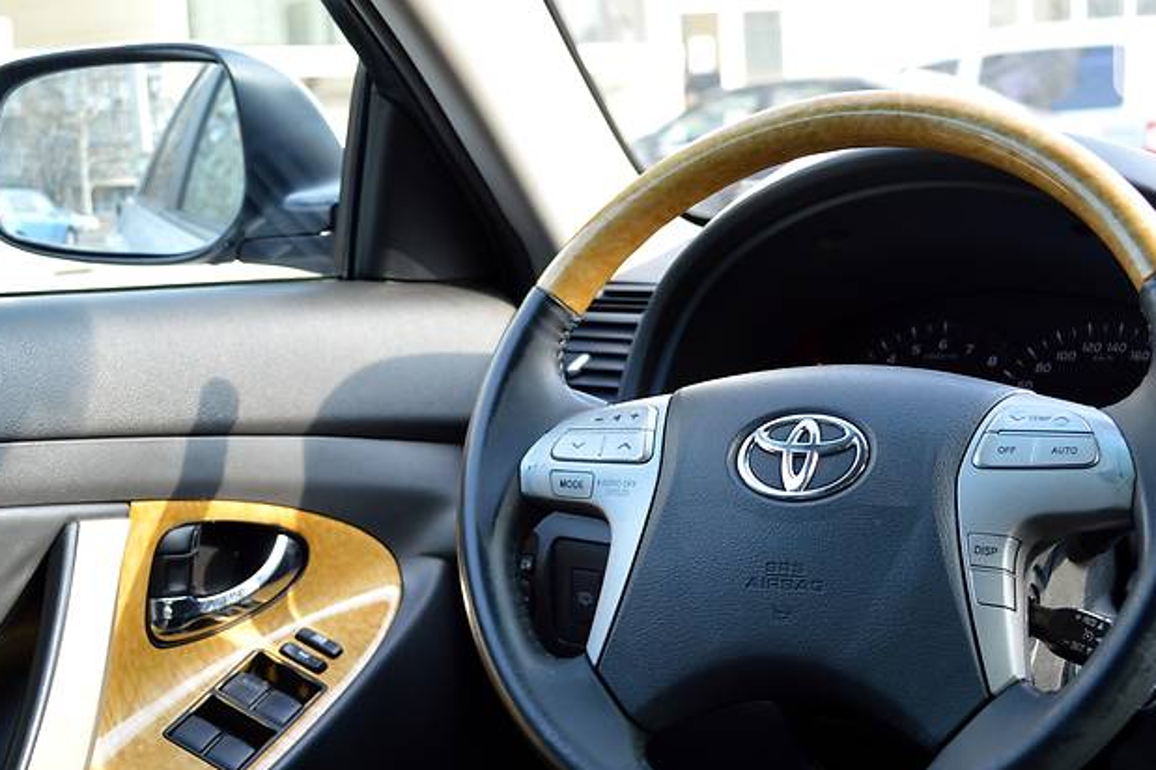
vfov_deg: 21.8
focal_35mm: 62
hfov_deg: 32.3
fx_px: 1990
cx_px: 663
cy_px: 495
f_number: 5
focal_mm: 32
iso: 400
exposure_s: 1/100
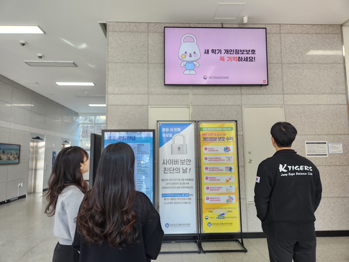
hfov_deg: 73.9
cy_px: 131
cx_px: 174
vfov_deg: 58.9
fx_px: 232
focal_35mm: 23
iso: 125
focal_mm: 5.4
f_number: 1.8
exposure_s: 1/120
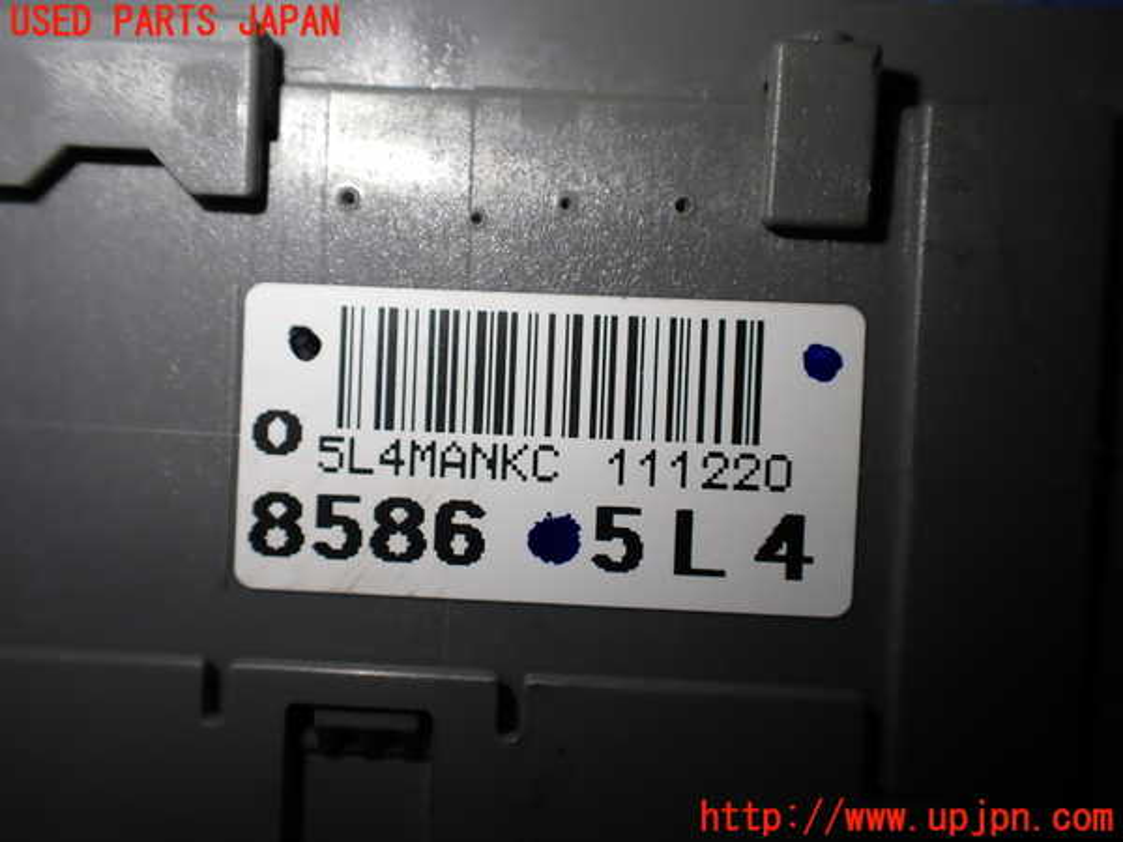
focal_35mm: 30
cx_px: 562
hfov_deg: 60.0
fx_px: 973
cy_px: 421
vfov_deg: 46.8
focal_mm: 5.4
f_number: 2.3
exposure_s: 1/200
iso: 100
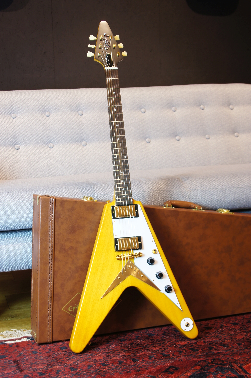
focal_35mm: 52
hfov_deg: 25.7
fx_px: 550
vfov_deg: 37.9
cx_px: 126
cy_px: 189
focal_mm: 35
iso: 100
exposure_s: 1/5
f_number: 4.5
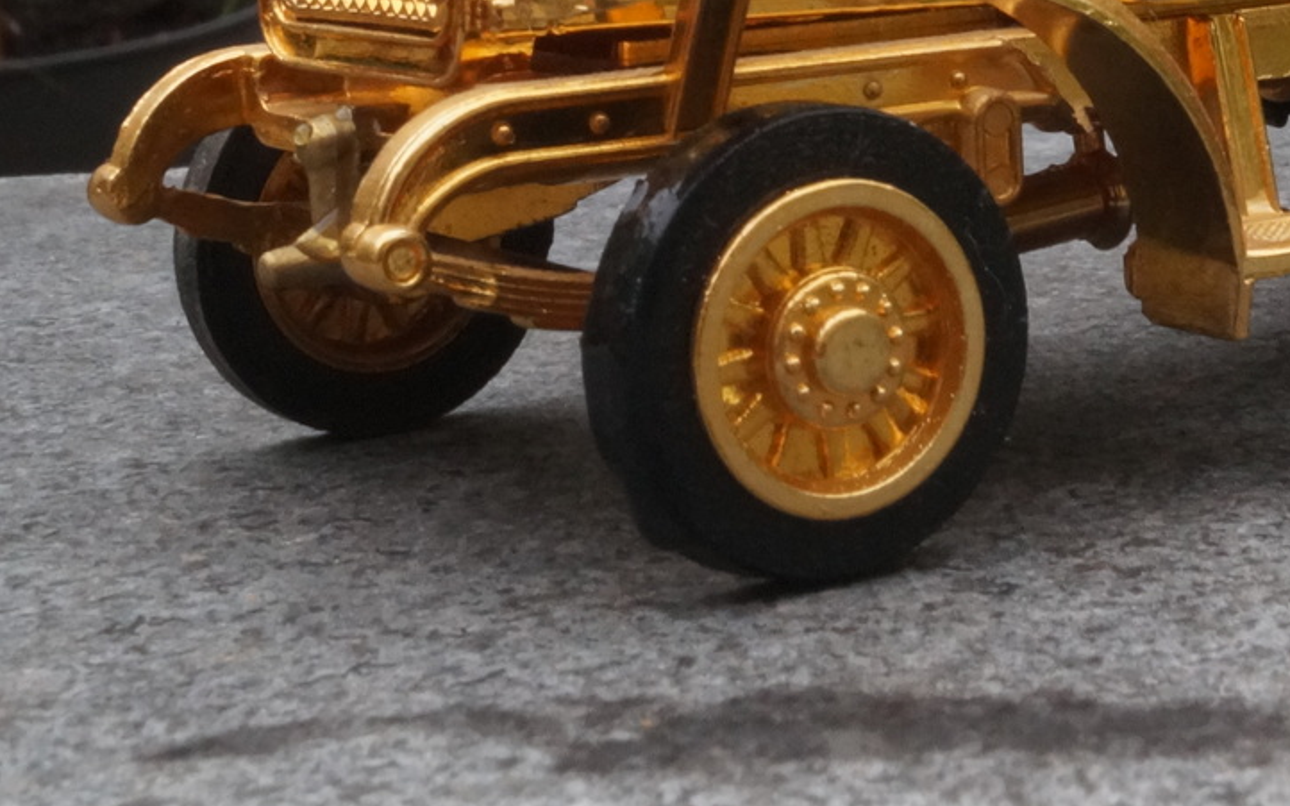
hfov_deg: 18.6
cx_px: 1185
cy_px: -231
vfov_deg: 11.6
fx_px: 3867
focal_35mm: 110
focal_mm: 26
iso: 1000
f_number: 22
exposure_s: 1/60
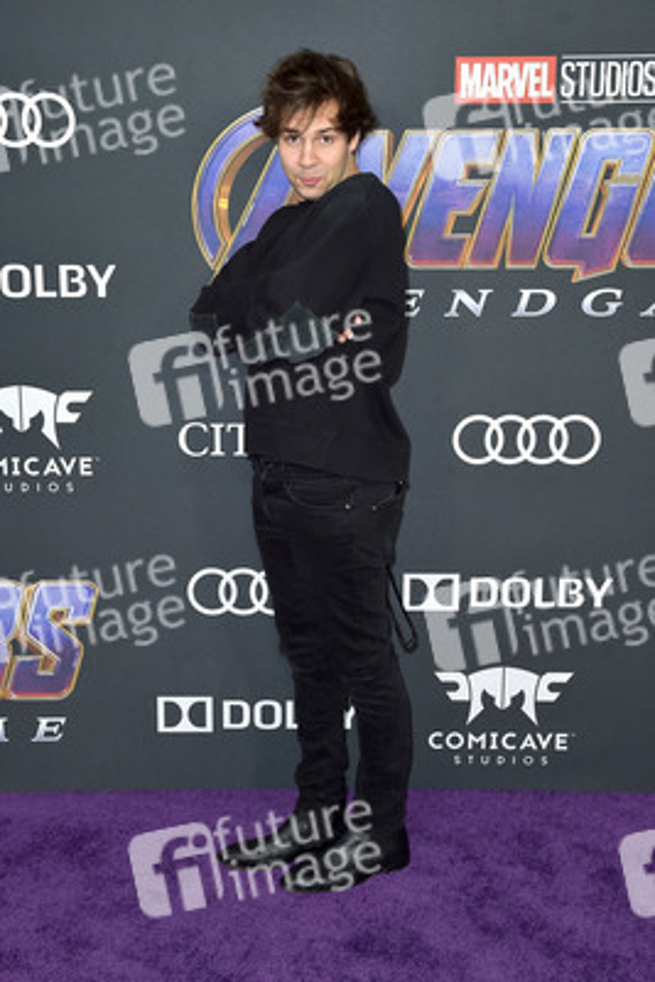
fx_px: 1145
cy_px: 491
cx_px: 328
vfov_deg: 46.4
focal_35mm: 42
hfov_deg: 31.9
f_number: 5
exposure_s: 1/250
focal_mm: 42
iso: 250
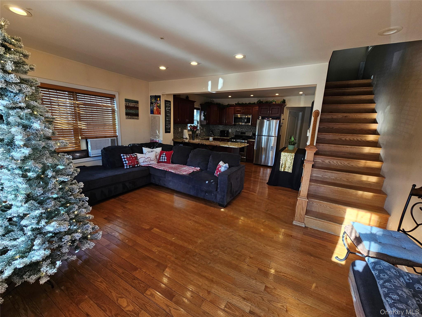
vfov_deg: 89.9
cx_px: 211
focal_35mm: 13
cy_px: 158
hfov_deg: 106.2
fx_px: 158
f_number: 2.2
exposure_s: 1/208
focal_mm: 2.2
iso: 125
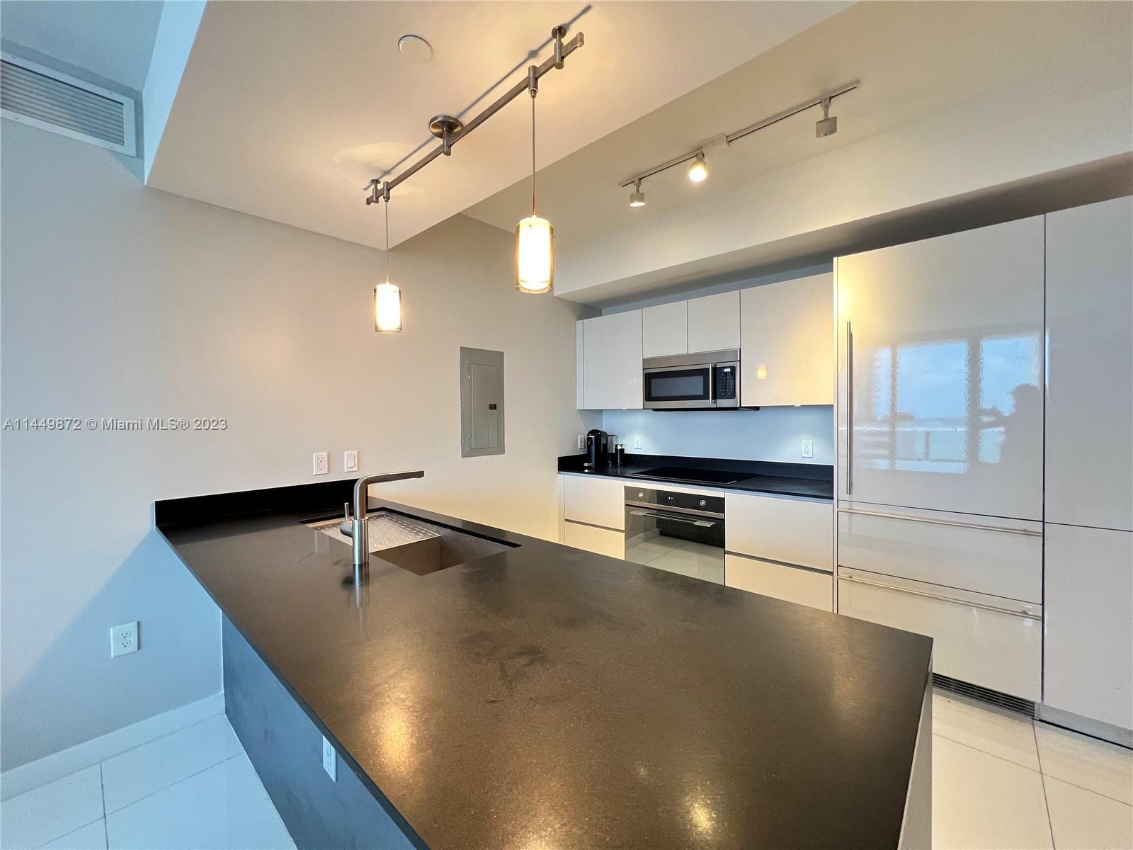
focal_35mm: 13
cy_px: 425
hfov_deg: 106.2
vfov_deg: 89.9
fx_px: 425
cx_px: 566
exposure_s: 1/60
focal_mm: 1.57
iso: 250
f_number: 1.8
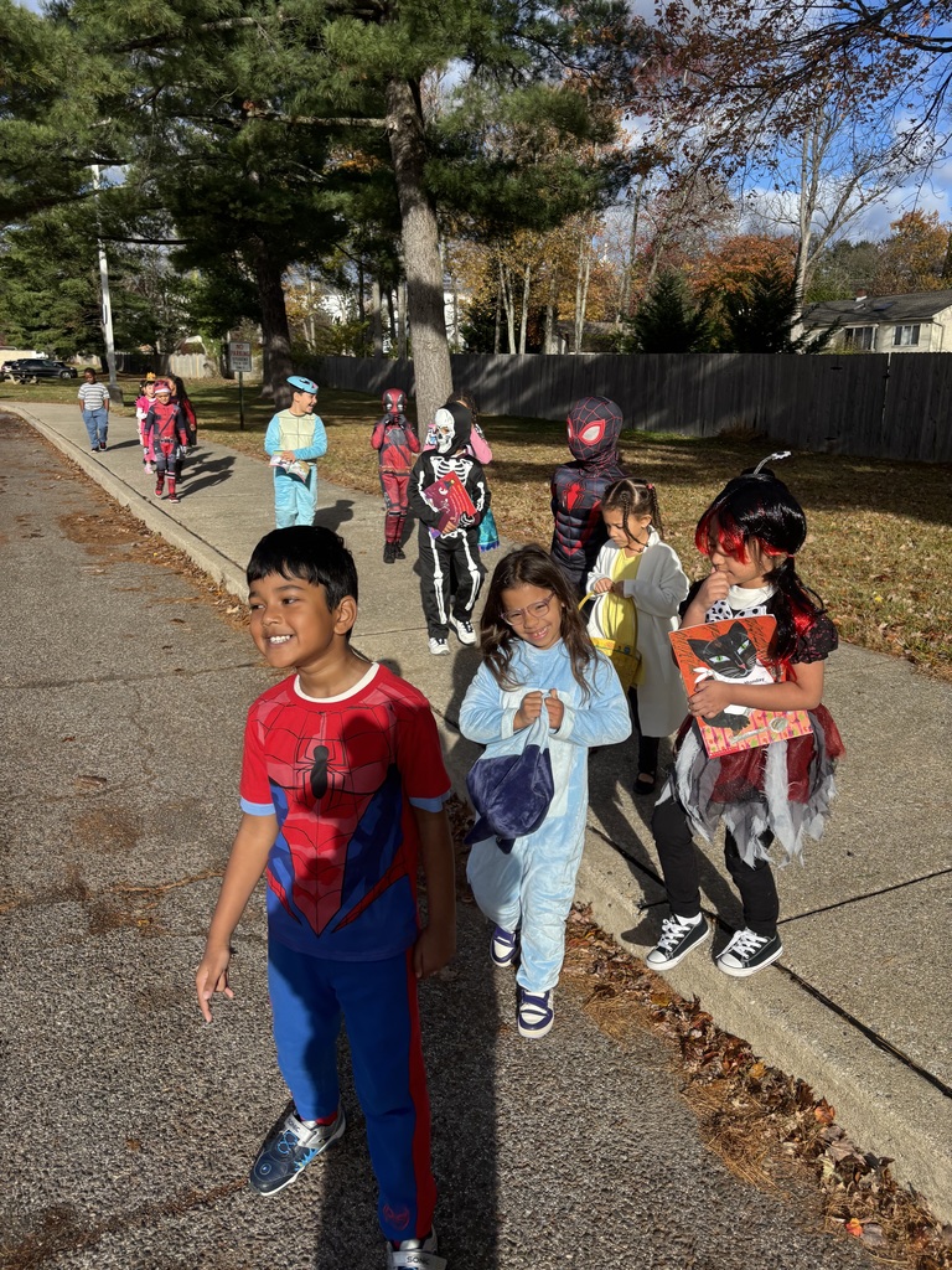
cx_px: 476
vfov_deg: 67.3
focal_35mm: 26
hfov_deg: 53.1
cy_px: 635
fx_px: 953
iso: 50
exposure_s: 1/2513
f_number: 1.6
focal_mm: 5.96
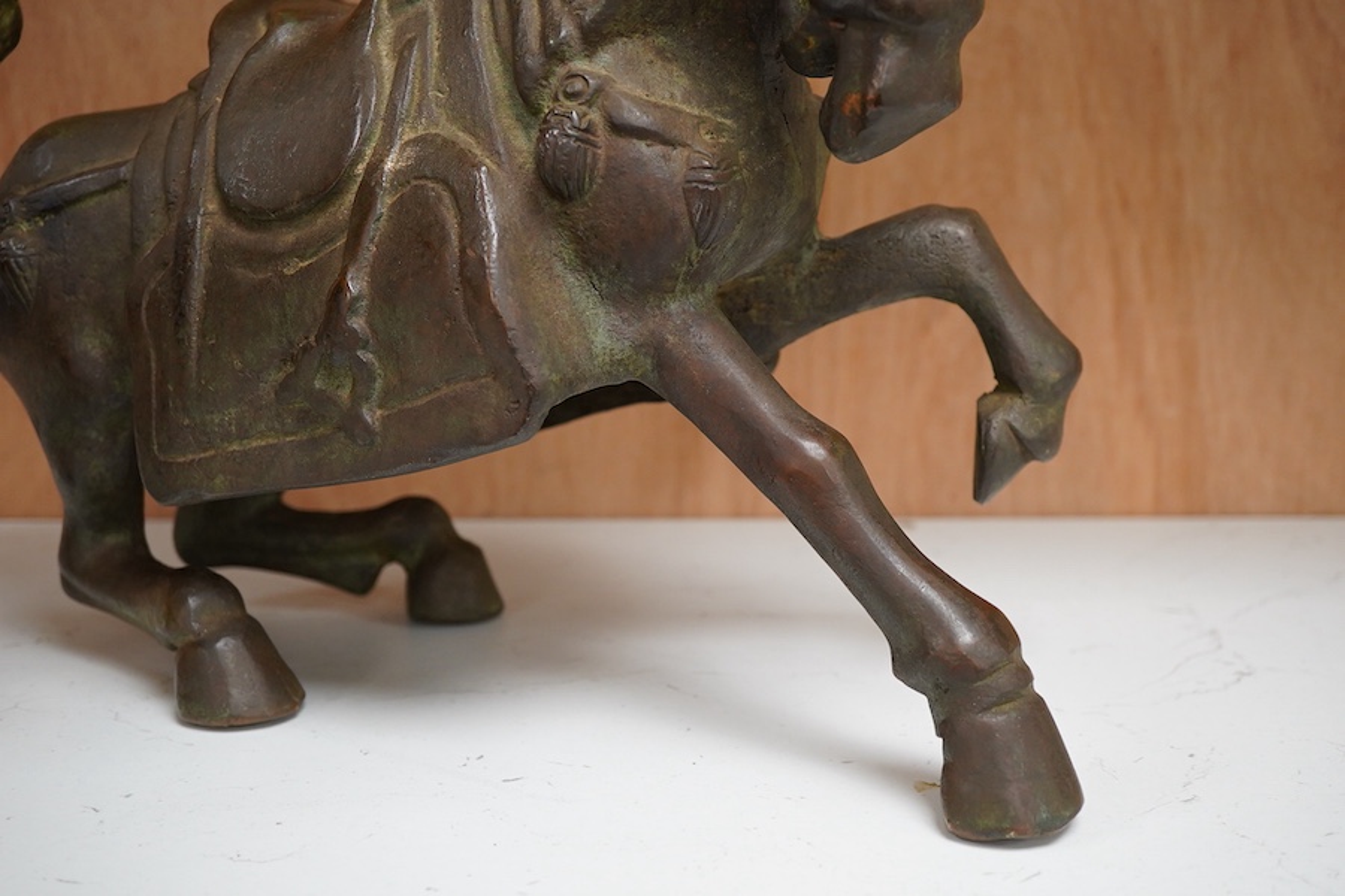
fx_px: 1681
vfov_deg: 29.9
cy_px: 448
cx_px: 672
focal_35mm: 45
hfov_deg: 43.6
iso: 1250
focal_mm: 30
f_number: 7.1
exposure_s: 1/125
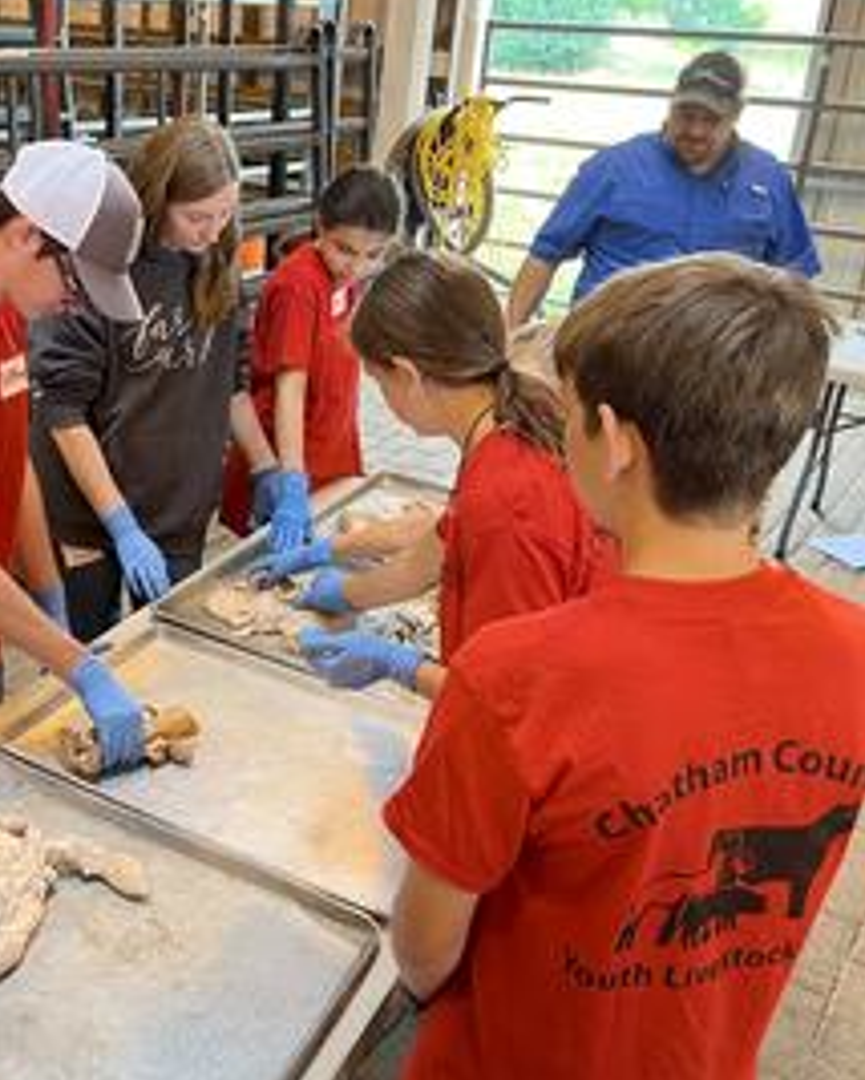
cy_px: 498
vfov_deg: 47.9
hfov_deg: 38.0
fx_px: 1215
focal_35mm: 38
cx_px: 190
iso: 100
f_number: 1.6
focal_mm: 5.1
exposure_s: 1/60
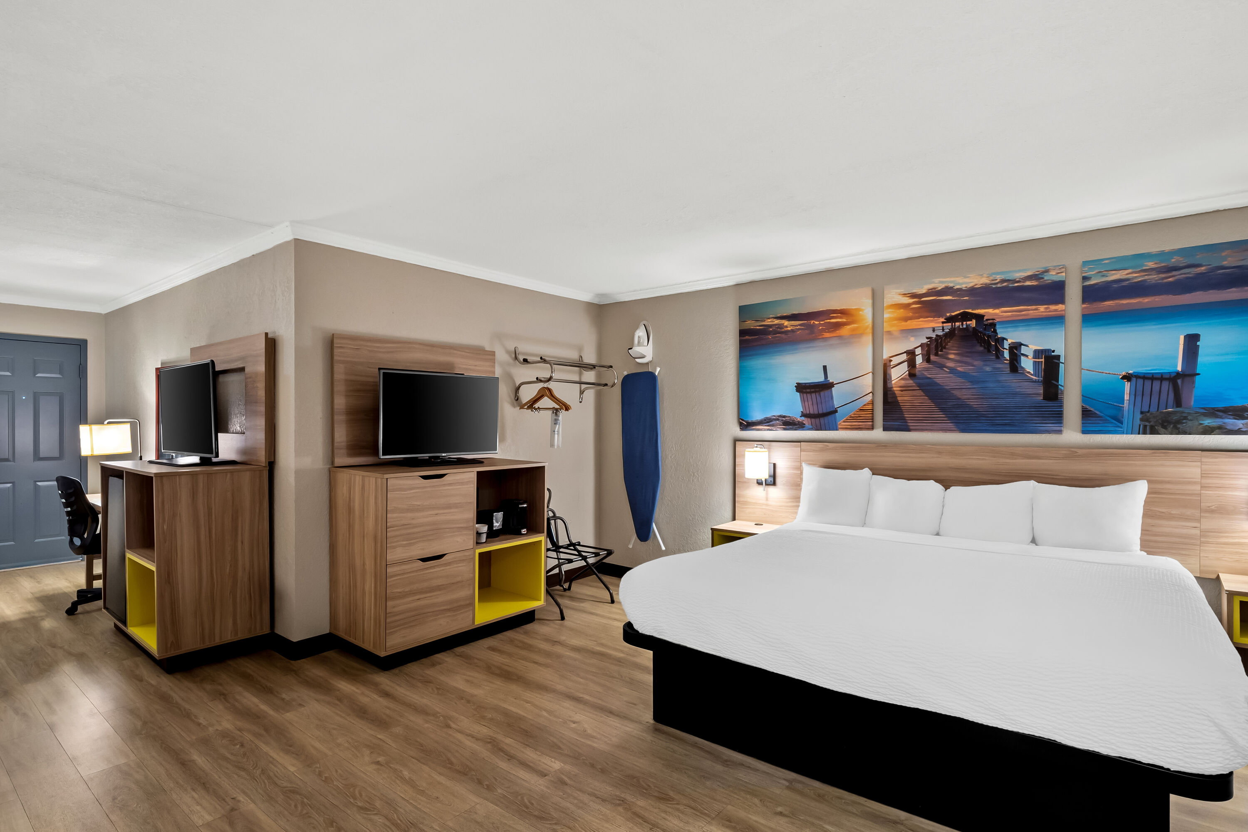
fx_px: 589
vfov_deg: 70.4
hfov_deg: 93.3
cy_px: 416
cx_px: 624
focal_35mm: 17
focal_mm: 8
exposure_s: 2
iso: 200
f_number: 7.1
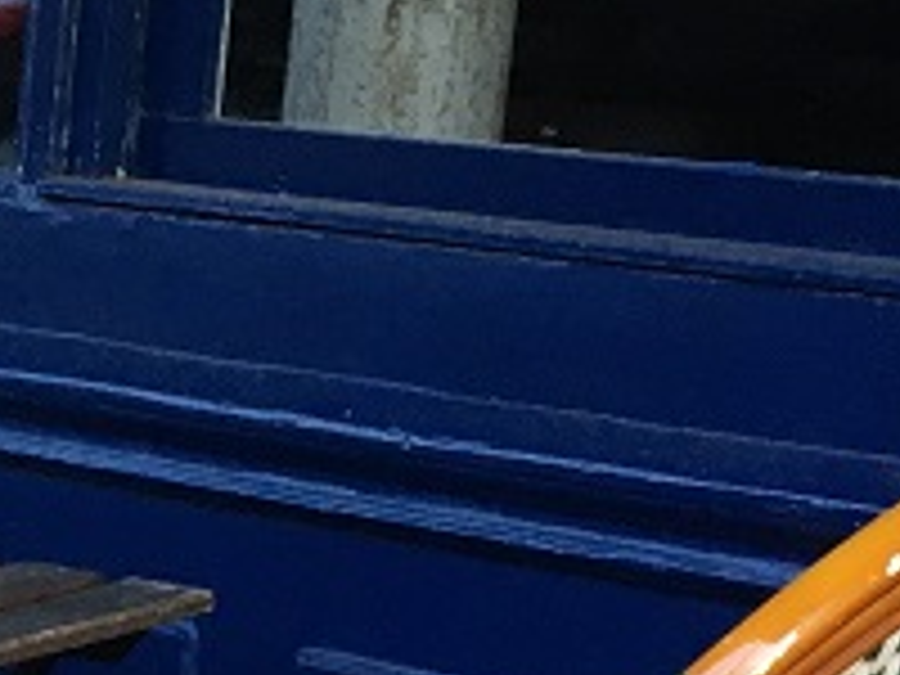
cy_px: 1341
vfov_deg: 9.6
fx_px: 3770
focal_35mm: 145
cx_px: -446
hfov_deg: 12.9
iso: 100
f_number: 2.2
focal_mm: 4.15
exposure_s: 1/33
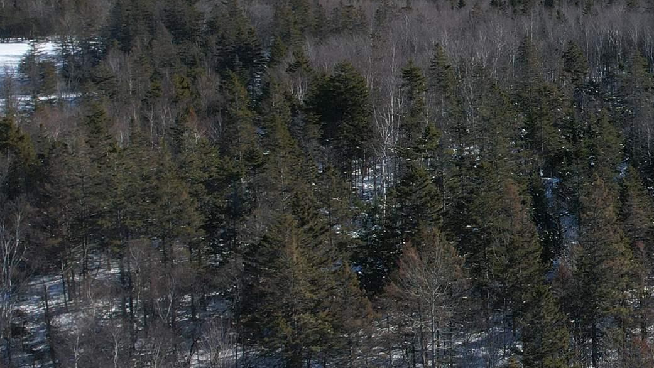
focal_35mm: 68
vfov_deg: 17.7
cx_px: 804
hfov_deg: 27.0
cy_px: 147
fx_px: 1179
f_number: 2.8
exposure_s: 1/2000
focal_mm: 8.38
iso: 100
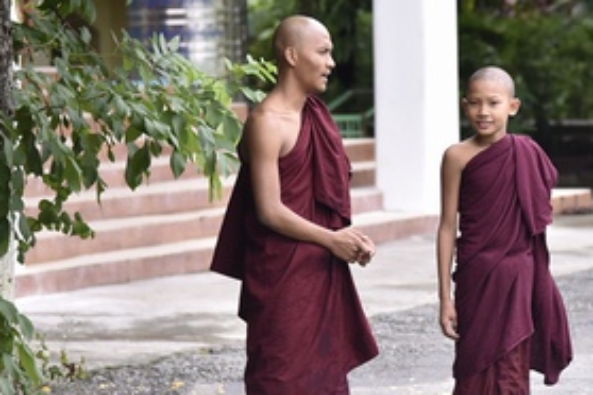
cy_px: 120
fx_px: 4612
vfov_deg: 4.9
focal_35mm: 280
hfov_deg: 7.3
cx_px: 499
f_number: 4
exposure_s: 1/250
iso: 500
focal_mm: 120
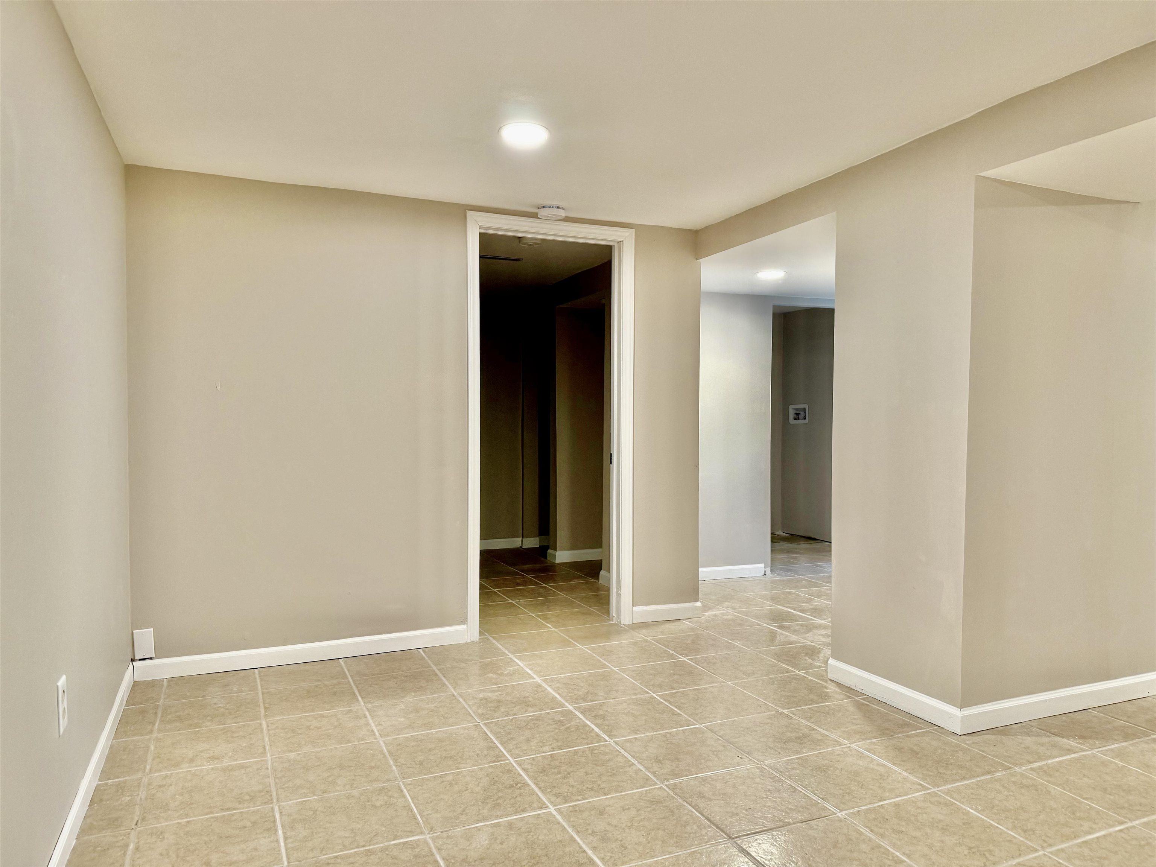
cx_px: 578
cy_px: 434
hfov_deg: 71.6
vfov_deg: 56.8
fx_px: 801
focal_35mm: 24
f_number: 1.78
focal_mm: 6.76
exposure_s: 1/60
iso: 160
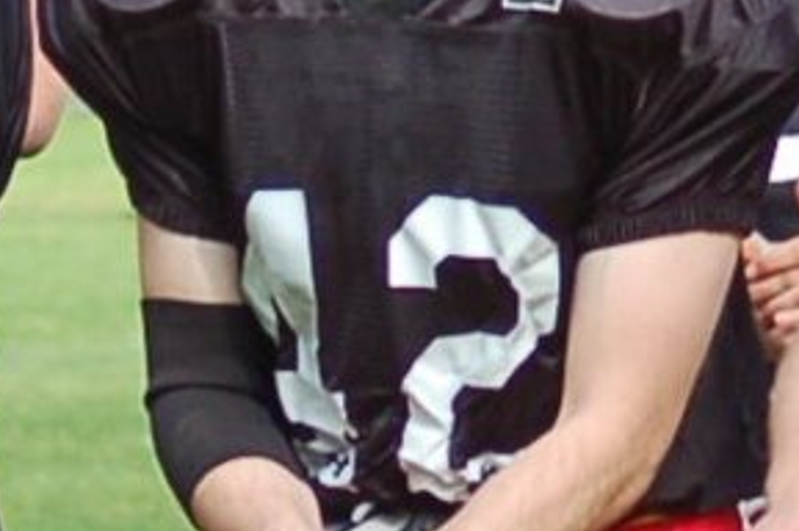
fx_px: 17713
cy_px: 177
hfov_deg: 2.6
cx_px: 592
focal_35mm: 799
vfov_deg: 1.7
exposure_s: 1/1000
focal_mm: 70
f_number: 4
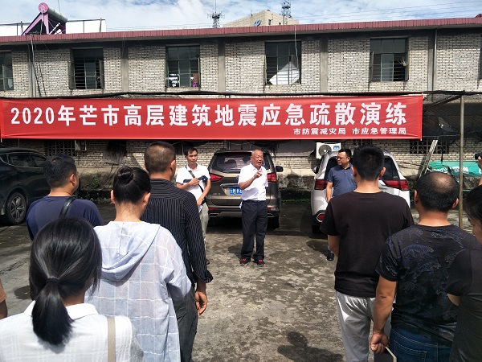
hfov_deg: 76.4
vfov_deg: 61.1
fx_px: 306
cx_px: 241
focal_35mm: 22
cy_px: 181
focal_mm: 3.79
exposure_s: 1/1667
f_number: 1.7
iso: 34
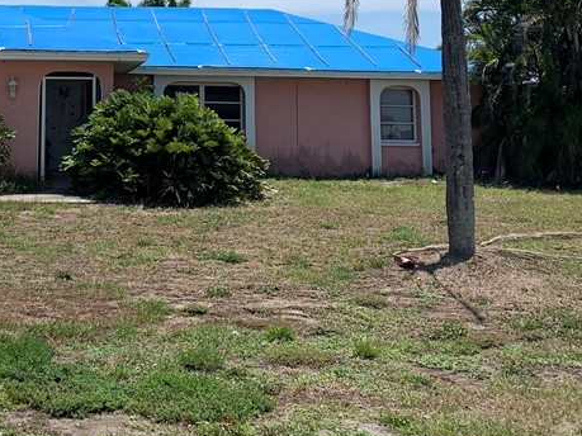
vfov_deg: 24.3
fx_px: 975
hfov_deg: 32.3
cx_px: 117
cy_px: 24
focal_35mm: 58
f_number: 1.8
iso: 25
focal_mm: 4.25
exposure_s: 1/3086
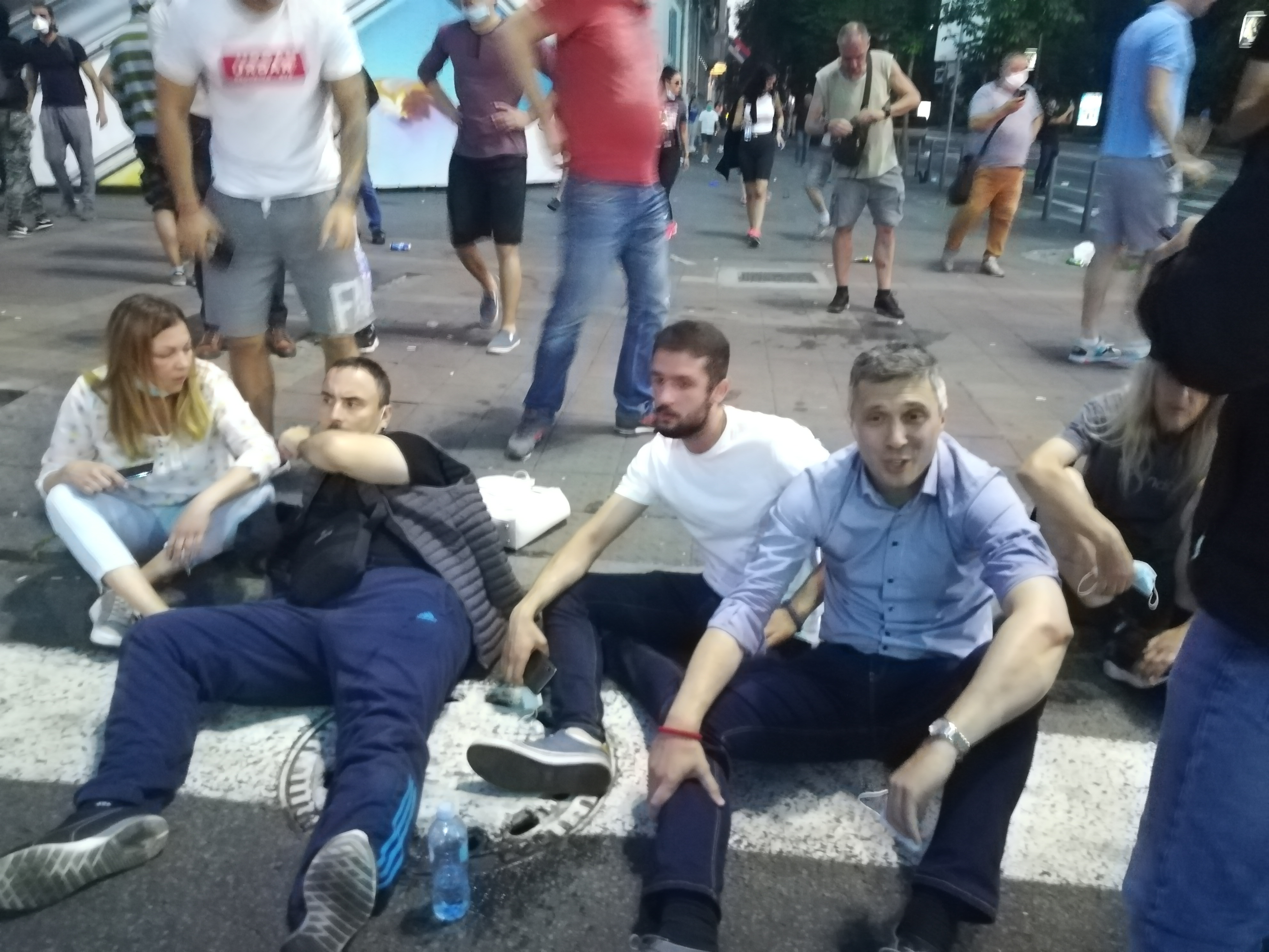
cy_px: 476
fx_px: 953
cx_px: 634
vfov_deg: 53.1
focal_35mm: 26
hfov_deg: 67.3
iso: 1000
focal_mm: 3.83
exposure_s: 1/14.3
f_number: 2.2
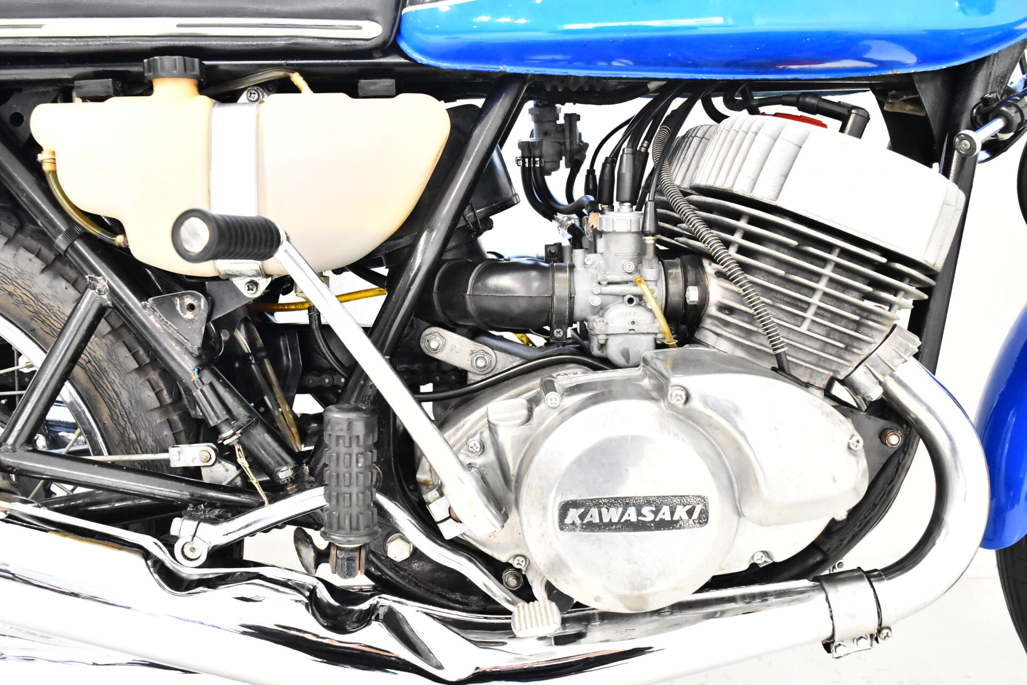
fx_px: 942
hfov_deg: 57.2
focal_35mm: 33
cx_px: 514
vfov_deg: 40.0
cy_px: 342
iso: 5000
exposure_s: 1/125
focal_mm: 22
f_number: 5.6
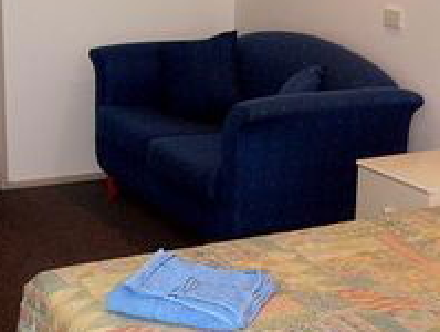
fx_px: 1006
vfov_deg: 18.7
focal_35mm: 79
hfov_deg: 24.6
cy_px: 135
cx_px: 164
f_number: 2.8
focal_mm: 5.8
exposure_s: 1/60
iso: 100
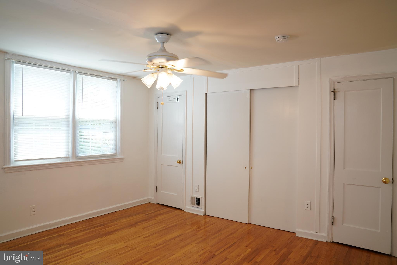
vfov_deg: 53.1
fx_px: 265
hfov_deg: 73.7
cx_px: 198
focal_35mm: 24
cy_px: 132
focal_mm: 24
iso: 1000
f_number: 7.1
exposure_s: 1/60
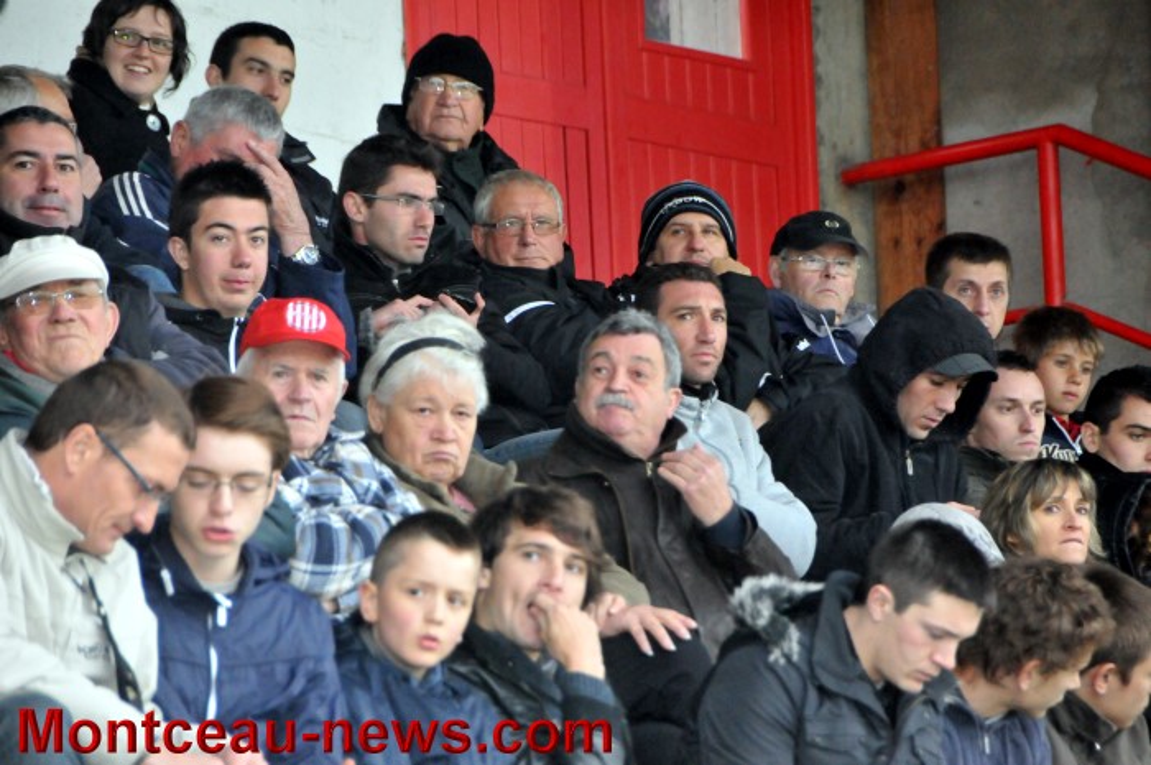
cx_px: 576
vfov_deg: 4.6
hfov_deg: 6.9
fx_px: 9580
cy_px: 382
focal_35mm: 300
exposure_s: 1/125
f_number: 7.1
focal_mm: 200
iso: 3200
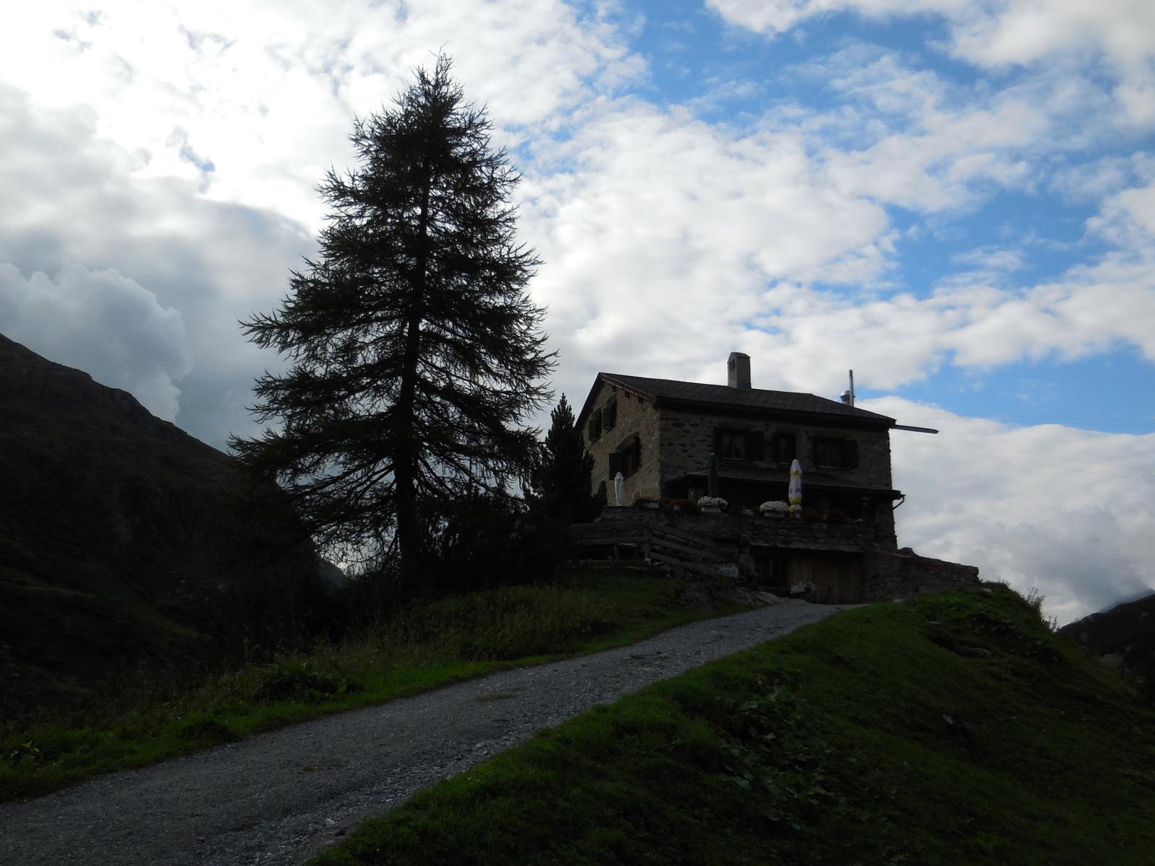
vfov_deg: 36.8
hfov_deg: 47.9
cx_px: 578
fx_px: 1301
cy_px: 433
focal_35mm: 39
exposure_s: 1/1250
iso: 125
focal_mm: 7
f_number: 3.9
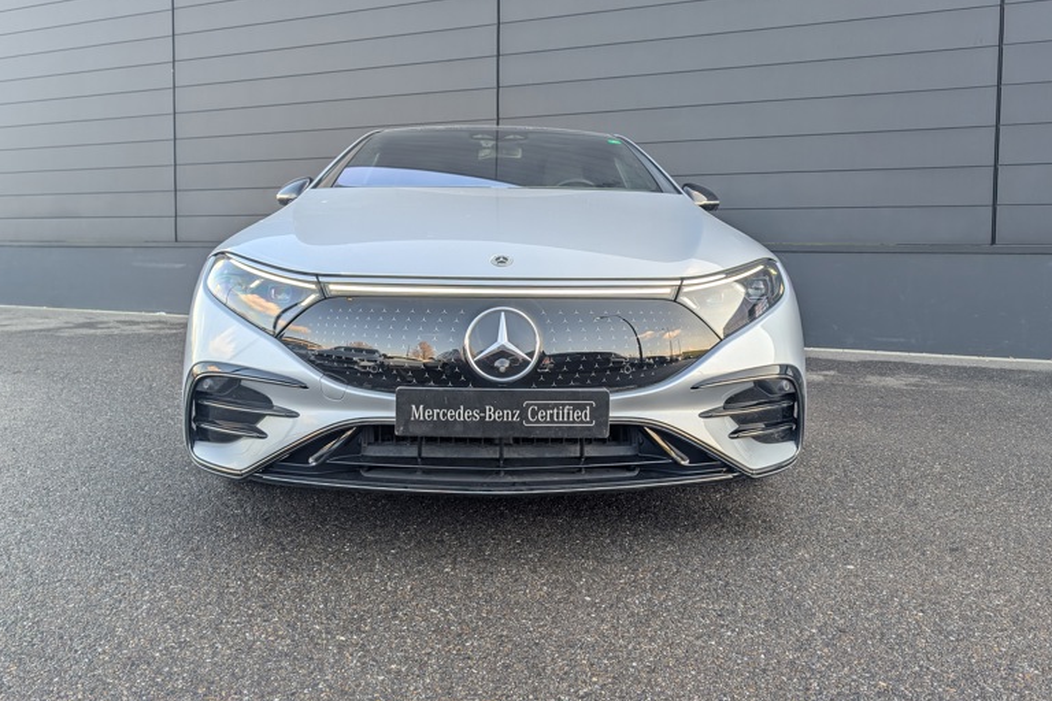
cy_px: 292
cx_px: 526
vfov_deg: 49.3
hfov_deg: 69.4
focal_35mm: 26
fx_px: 760
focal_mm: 6.9
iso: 47
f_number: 1.68
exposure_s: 1/407
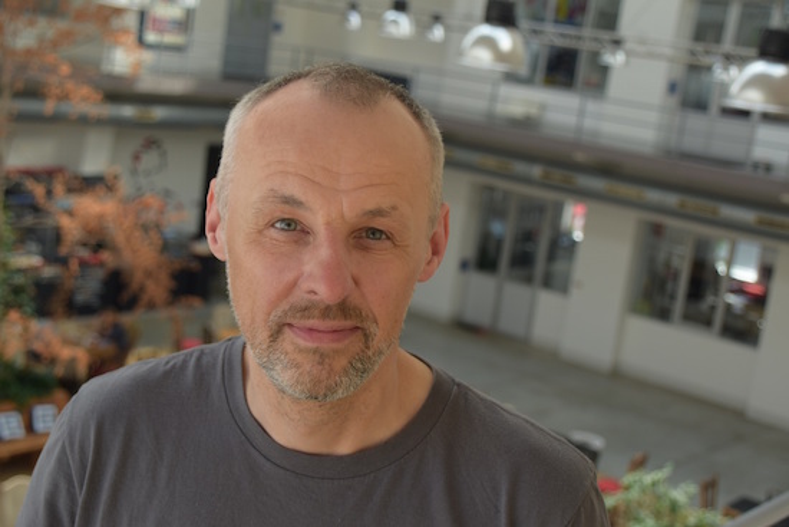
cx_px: 394
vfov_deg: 23.8
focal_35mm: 57
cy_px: 264
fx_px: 1250
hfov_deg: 35.0
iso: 320
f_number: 4.5
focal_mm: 38
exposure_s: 1/80
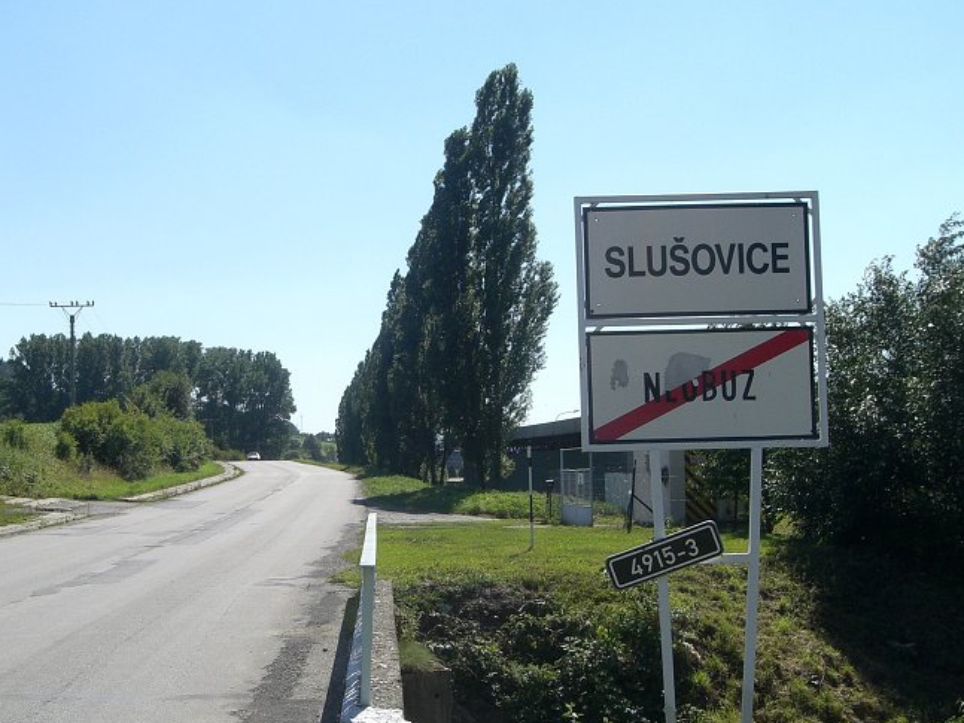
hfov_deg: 40.3
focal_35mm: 47
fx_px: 1309
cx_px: 383
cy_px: 422
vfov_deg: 30.8
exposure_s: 1/640
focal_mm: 6.3
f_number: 4.4
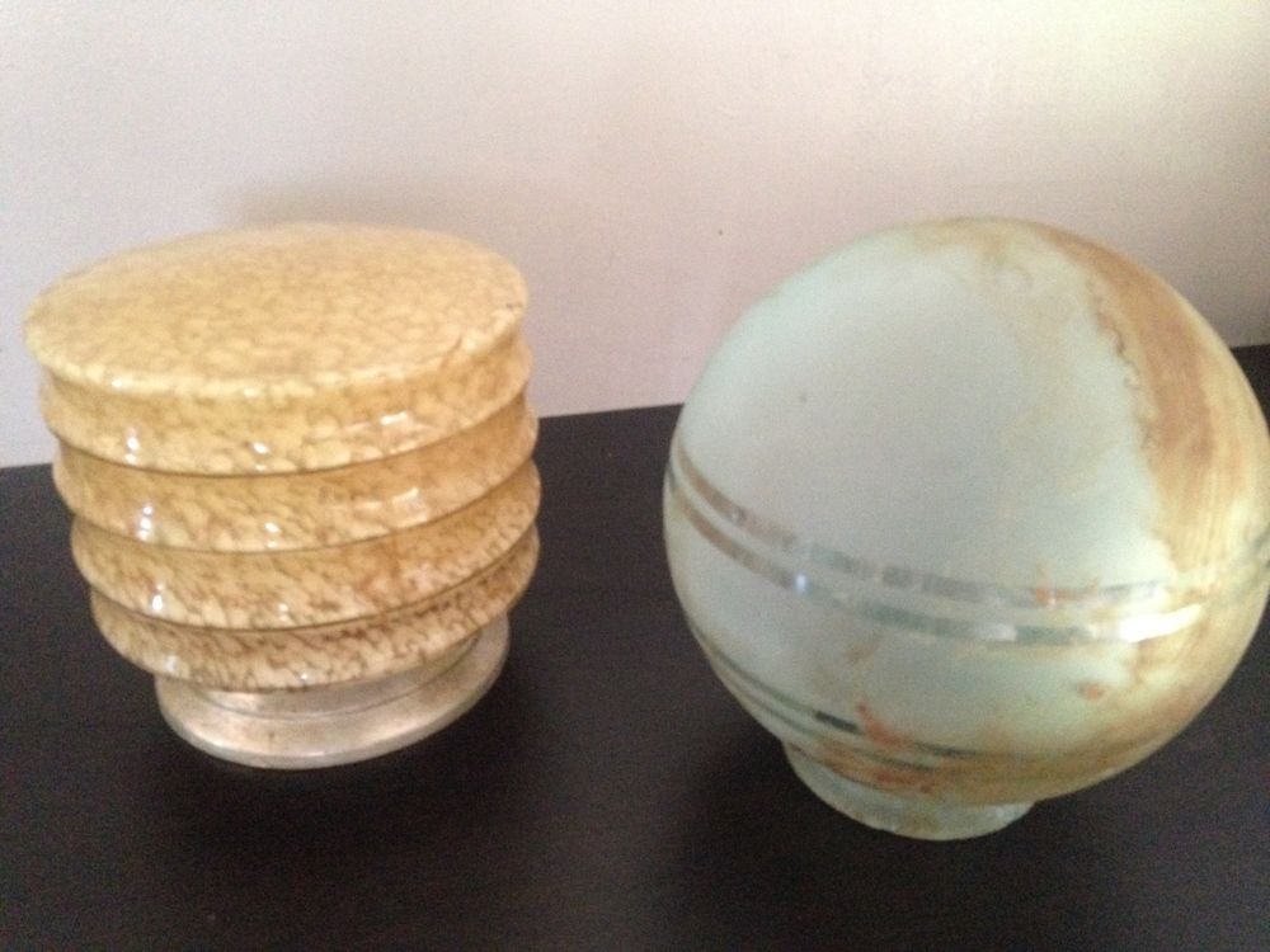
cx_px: 635
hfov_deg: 55.4
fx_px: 1211
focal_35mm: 33
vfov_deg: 42.9
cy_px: 476
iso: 800
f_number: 2.4
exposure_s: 1/15
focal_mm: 4.12
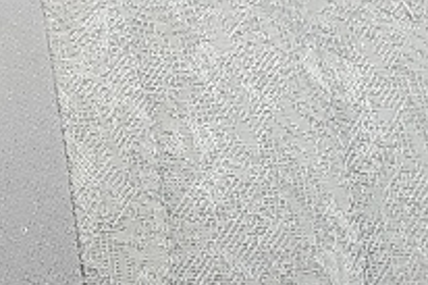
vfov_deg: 6.3
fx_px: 2495
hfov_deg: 9.0
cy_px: -318
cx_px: -551
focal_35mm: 210
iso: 50
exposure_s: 1/156
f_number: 1.5
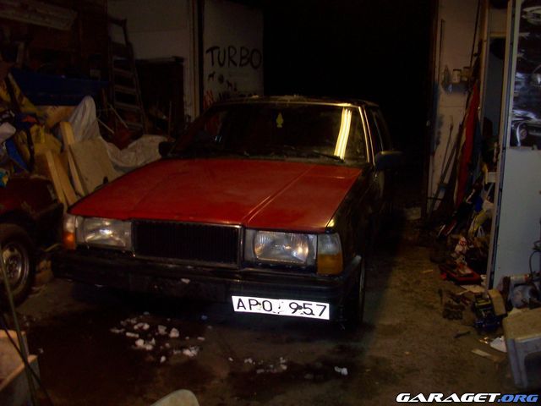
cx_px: 270
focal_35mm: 34
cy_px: 203
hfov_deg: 54.0
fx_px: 531
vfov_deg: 41.8
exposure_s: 1/60
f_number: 2.8
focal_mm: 5.7
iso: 160
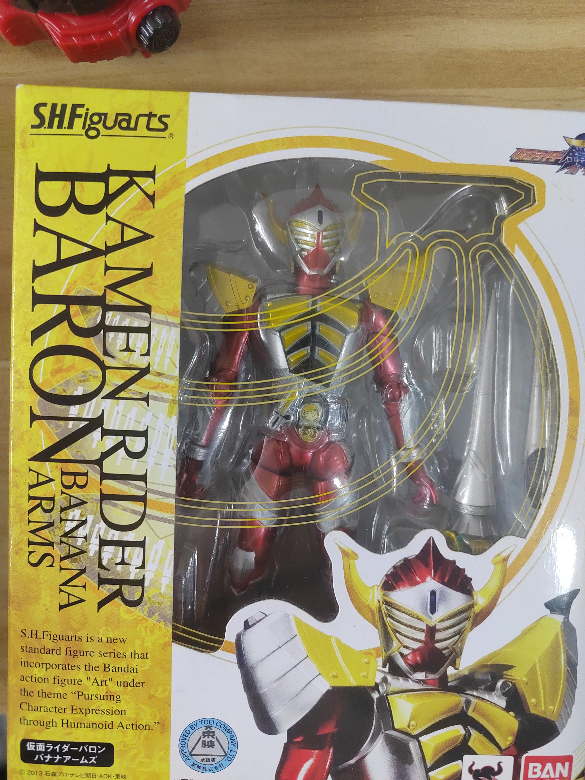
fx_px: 518
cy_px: 390
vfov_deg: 73.9
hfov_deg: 58.9
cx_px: 292
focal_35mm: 23
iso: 1250
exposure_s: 1/100
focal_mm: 5.52
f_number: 1.9
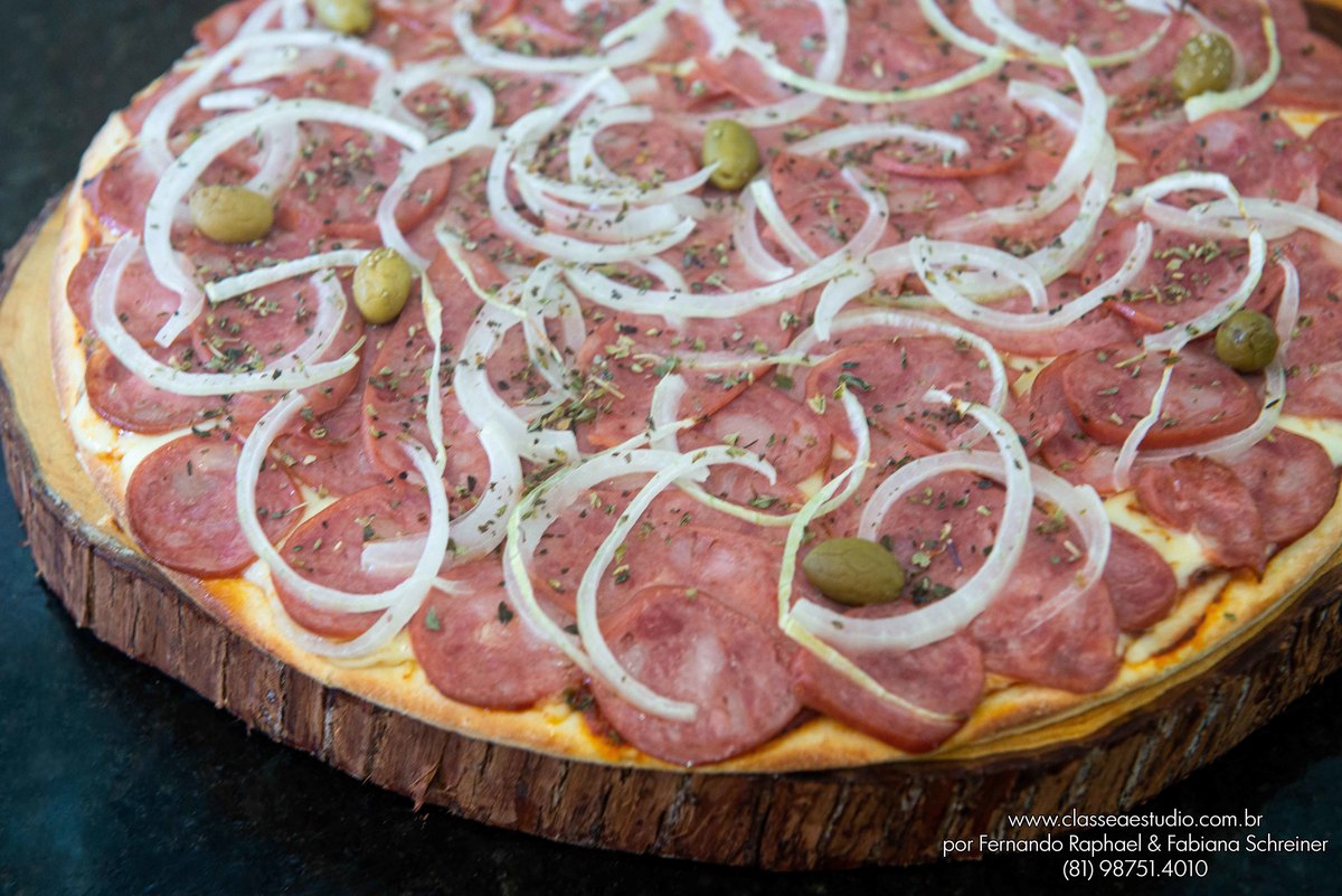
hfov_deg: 30.5
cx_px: 671
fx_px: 2461
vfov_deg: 20.6
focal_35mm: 66
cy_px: 448
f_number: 5.6
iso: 800
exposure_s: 1/25
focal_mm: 66
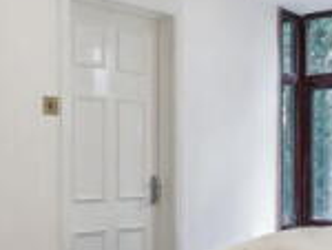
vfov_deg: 21.9
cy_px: 167
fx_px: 644
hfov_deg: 28.9
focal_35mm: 67
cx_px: 172
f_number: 5.6
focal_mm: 16
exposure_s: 1/8
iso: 320
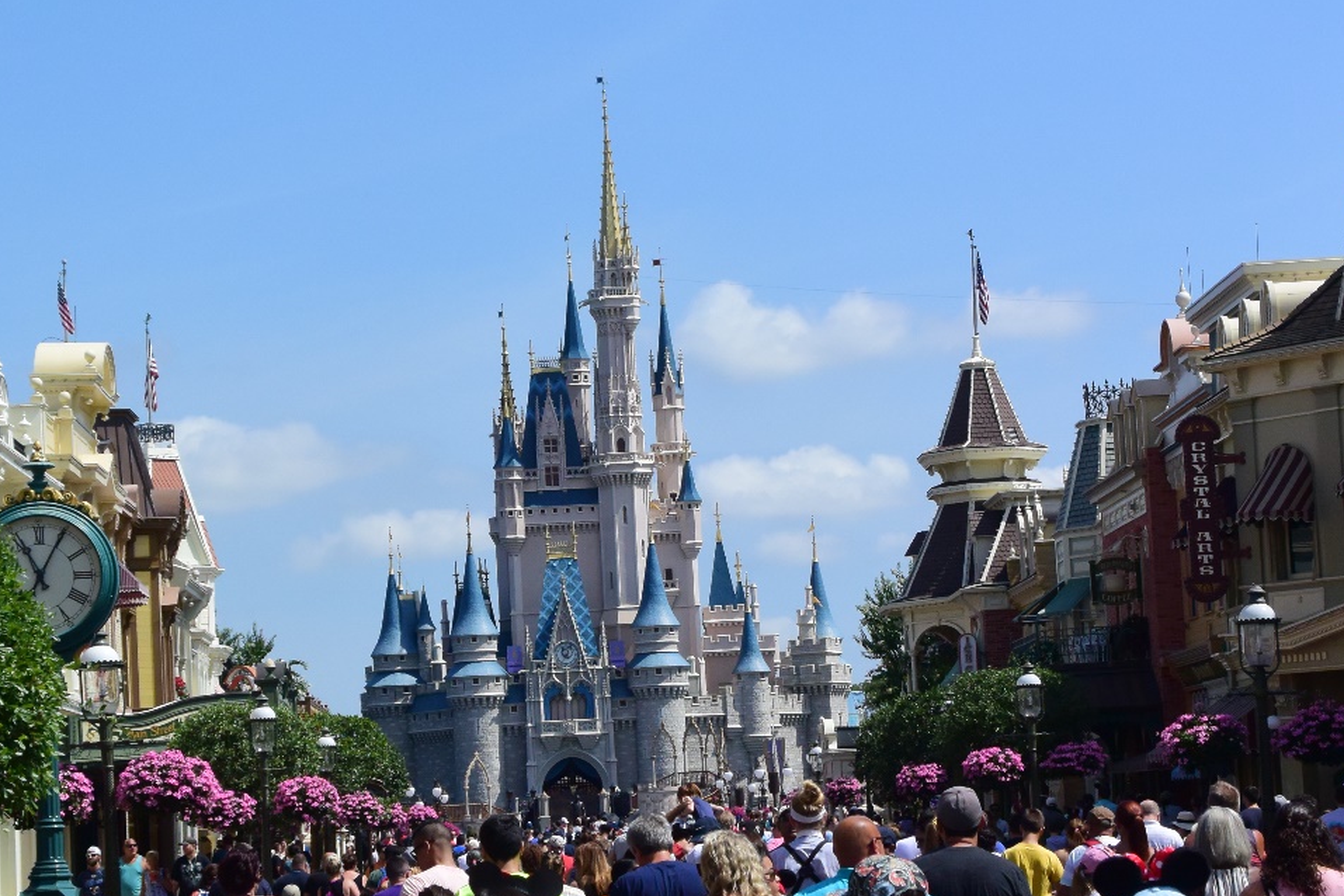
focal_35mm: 102
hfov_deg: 20.0
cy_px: 517
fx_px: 3808
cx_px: 574
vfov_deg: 13.4
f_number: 5.6
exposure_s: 1/2000
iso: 400
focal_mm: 22.7
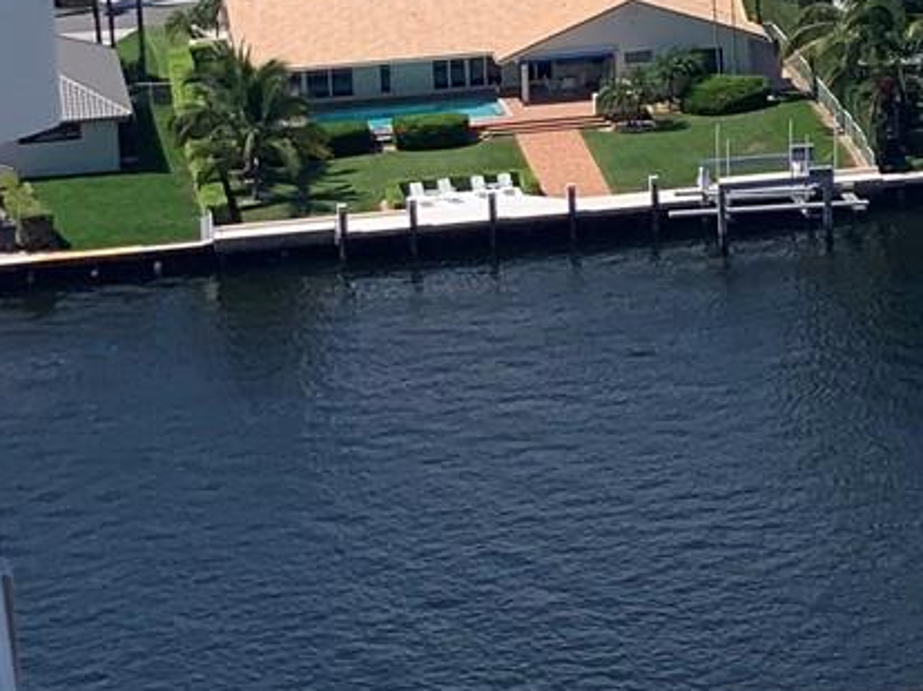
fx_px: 5356
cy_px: -154
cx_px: 1619
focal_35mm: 201
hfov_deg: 9.4
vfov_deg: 7.3
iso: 16
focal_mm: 6
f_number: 2.4
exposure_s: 1/1712
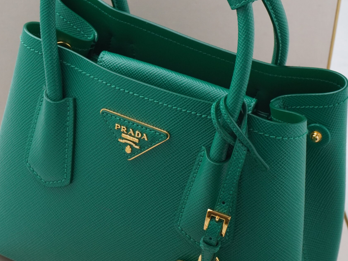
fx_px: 902
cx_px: 173
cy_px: 133
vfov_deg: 16.5
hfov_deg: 21.8
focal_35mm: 90
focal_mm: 41
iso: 1000
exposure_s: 1/100
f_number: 11
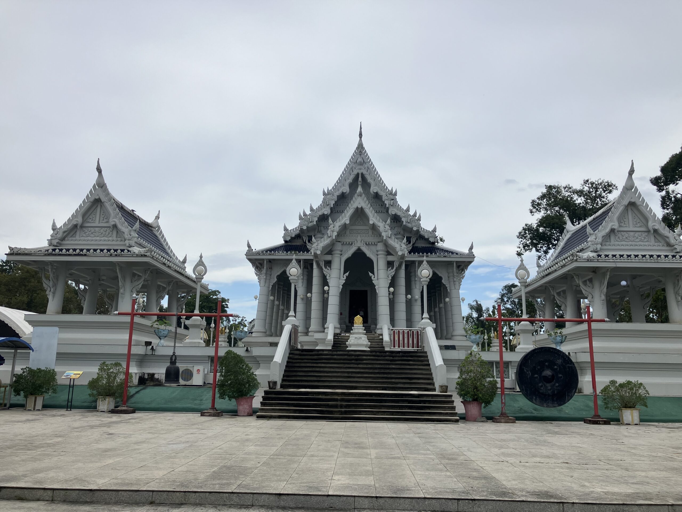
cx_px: 341
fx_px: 552
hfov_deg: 63.4
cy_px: 256
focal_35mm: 28
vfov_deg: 49.7
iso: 32
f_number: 1.8
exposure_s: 1/1799
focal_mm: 3.99
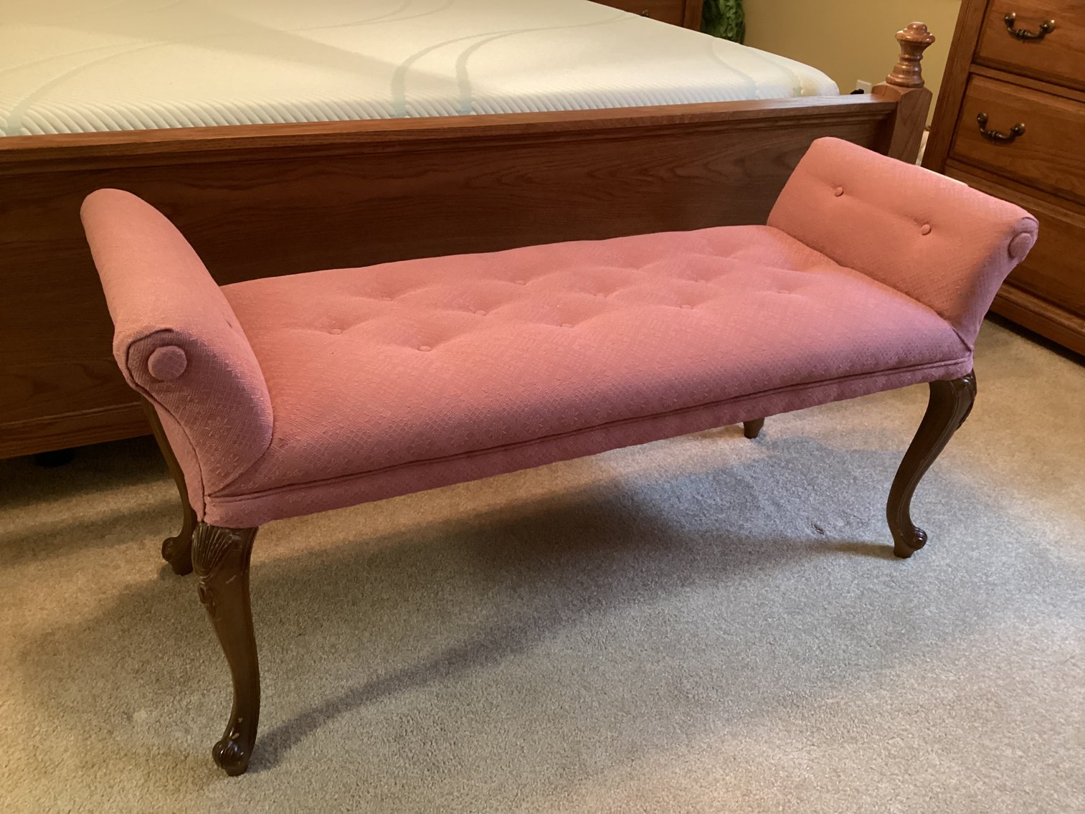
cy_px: 407
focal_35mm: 31
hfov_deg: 58.3
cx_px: 542
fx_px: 972
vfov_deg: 45.4
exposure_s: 1/30
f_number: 2.4
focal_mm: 3.3
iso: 320
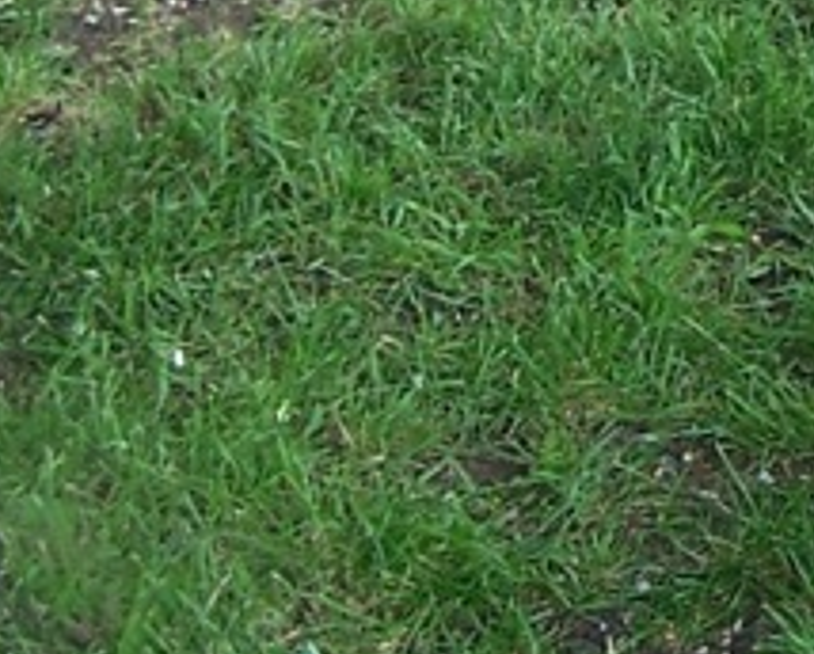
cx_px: 1381
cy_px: -293
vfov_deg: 8.8
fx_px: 4175
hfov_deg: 10.6
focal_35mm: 173
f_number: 2.8
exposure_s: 1/180
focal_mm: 6.3
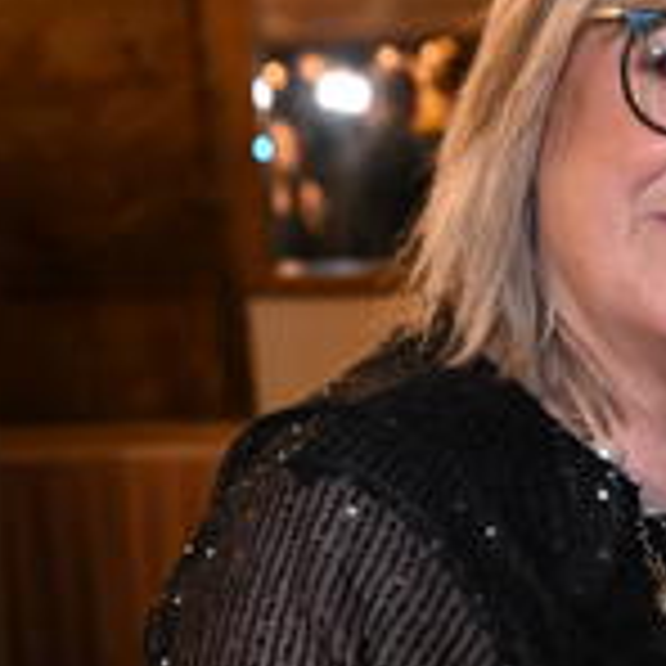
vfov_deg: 14.2
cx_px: 1156
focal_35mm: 121
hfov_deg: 13.2
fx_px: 2633
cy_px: 693
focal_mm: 30.5
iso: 2500
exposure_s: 1/160
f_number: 3.5
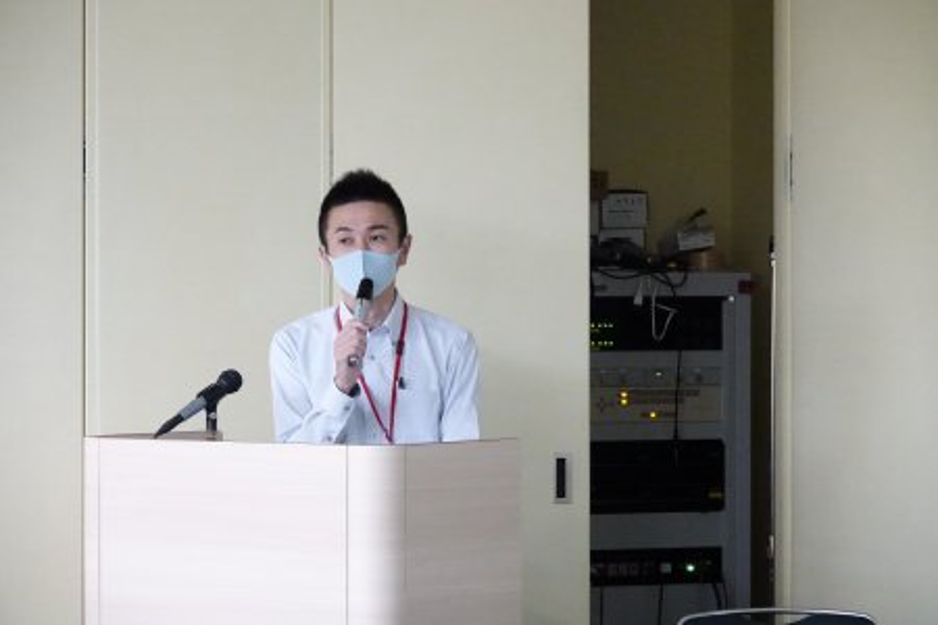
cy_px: 312
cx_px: 469
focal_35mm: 177
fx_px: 4611
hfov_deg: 11.6
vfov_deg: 7.8
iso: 6400
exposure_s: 1/80
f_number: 4
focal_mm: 64.8
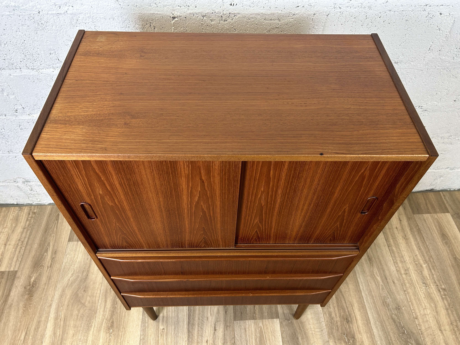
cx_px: 230
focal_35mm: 26
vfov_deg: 53.1
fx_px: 345
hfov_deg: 67.3
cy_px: 172
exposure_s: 1/100
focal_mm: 5.7
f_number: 1.5
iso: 100
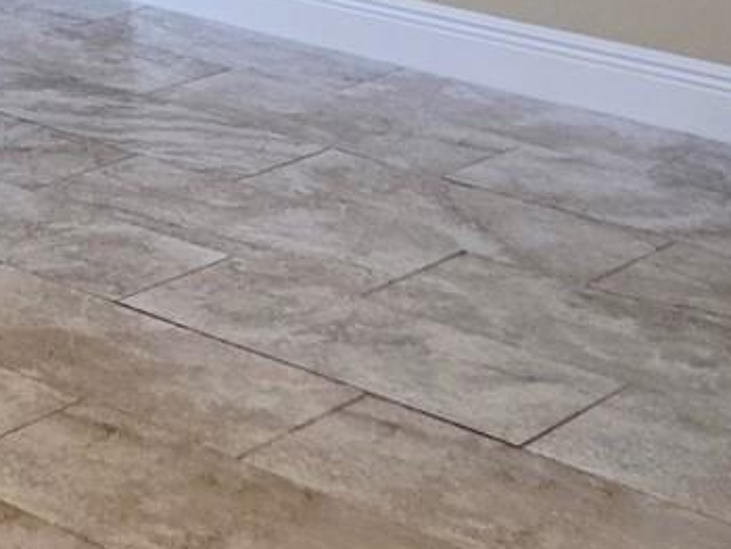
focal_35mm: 105
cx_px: -347
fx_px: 2219
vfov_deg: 12.5
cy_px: -526
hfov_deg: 17.0
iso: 200
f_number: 1.8
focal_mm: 5.4
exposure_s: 1/120
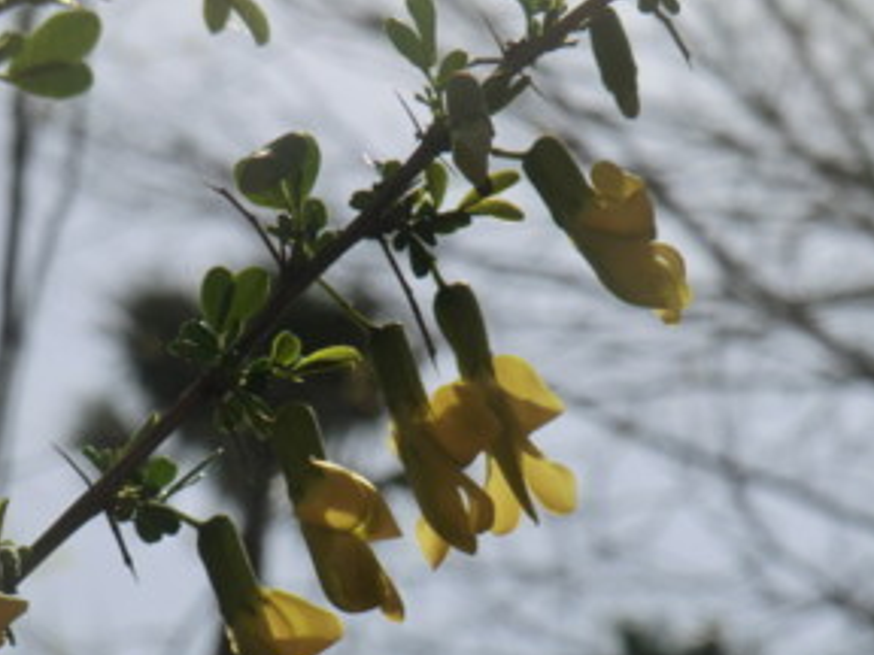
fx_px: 4141
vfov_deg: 9.0
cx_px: 425
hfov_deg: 12.0
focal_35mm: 164
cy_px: 482
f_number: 11.4
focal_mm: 18.8
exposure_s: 1/400
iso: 80
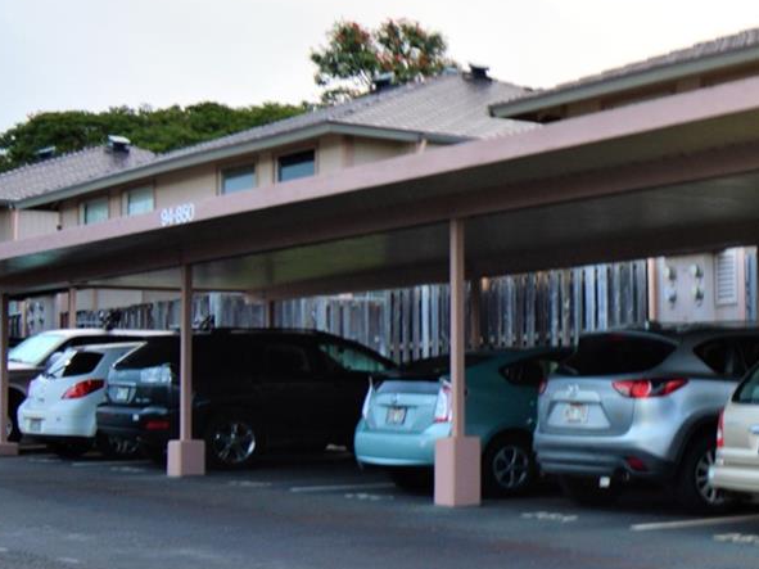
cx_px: 971
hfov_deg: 22.5
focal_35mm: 78
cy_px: 315
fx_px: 1710
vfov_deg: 18.9
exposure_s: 1/13
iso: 100
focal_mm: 20
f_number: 5.6
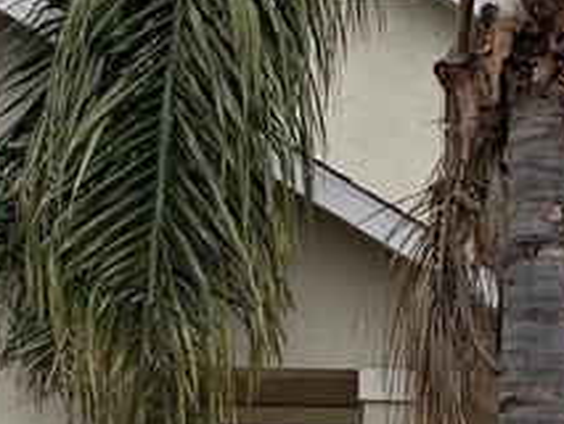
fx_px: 2038
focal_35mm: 125
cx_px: 432
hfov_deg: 15.7
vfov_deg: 11.6
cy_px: 519
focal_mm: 4.25
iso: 25
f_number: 1.8
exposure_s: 1/749
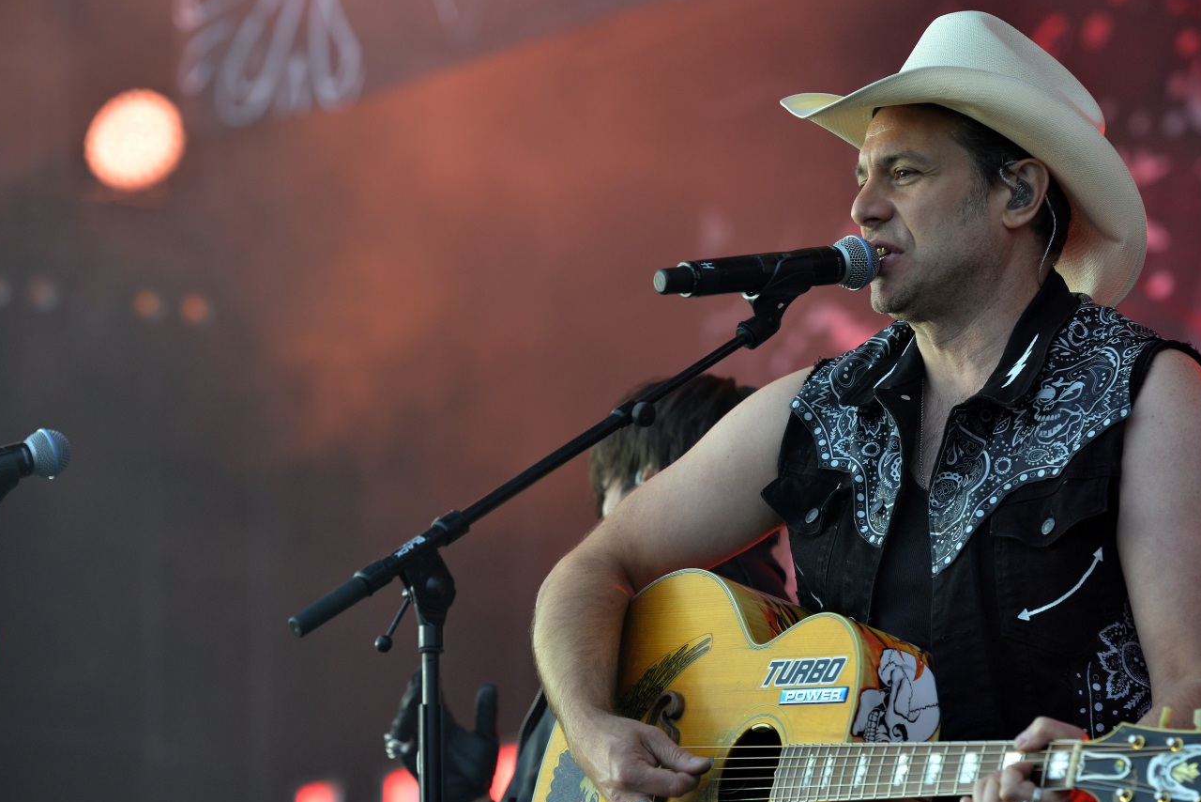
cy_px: 458
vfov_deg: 7.8
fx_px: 5906
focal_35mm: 177
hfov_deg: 11.6
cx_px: 692
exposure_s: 1/400
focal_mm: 140
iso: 640
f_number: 4.5
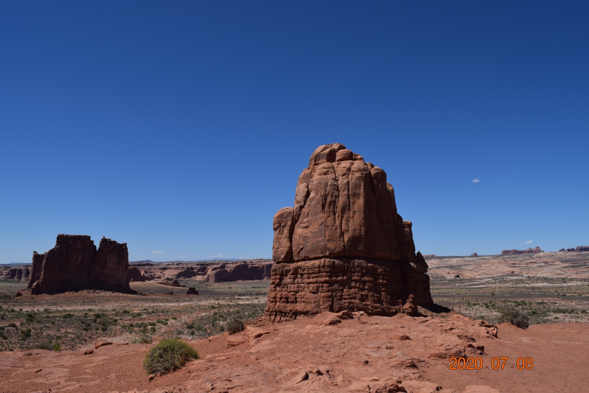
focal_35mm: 27
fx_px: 442
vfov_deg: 47.9
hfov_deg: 67.4
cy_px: 196
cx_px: 294
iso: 200
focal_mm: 18
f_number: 11
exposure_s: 1/500
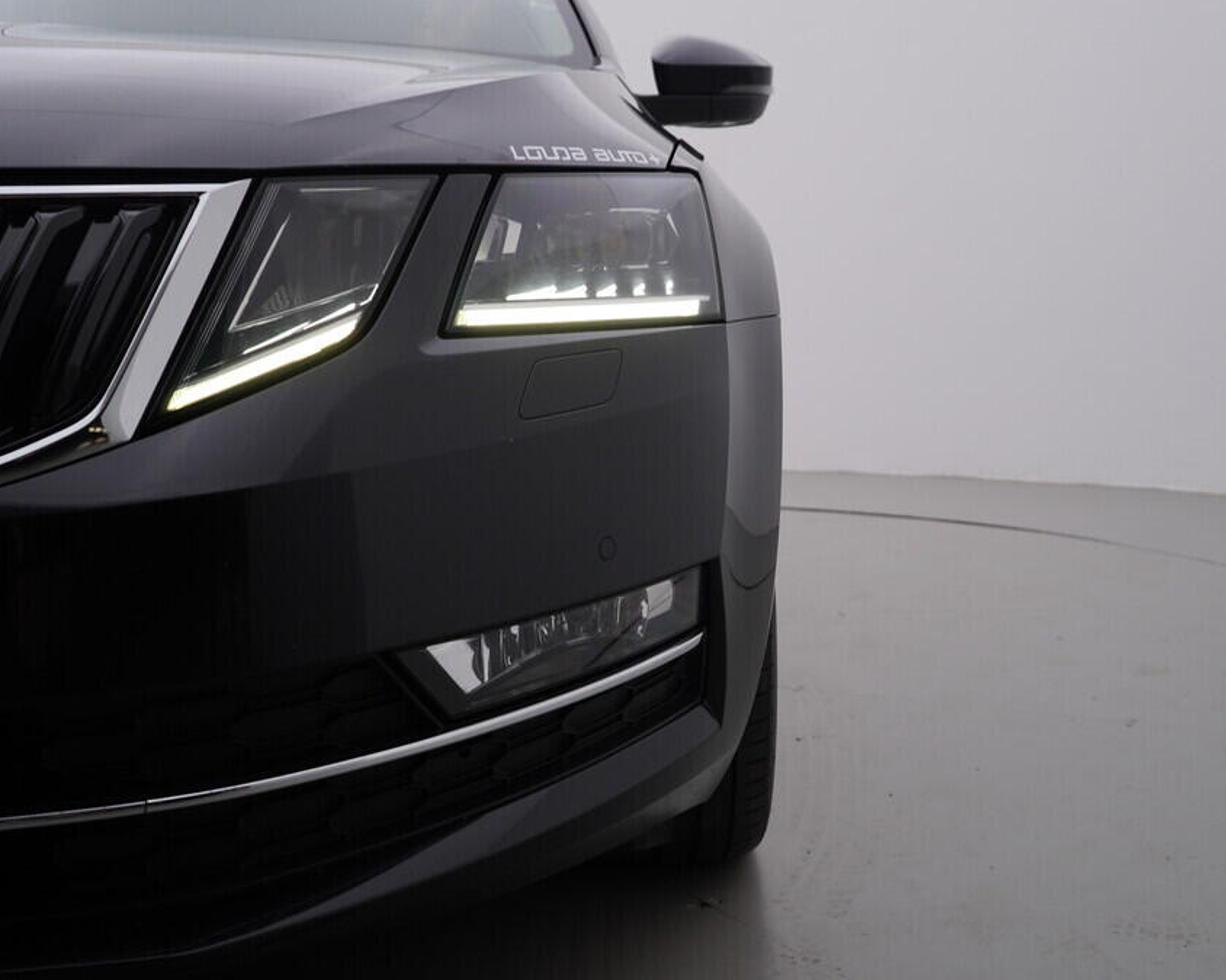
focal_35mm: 41
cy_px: 489
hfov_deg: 44.8
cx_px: 664
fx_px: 1488
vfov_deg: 36.5
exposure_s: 1/125
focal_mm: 24
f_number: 5
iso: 125
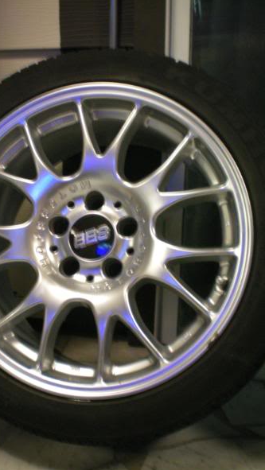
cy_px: 235
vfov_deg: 48.3
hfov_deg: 28.2
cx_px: 94
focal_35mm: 42
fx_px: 524
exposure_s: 1/5
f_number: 3.1
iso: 200
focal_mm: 6.3
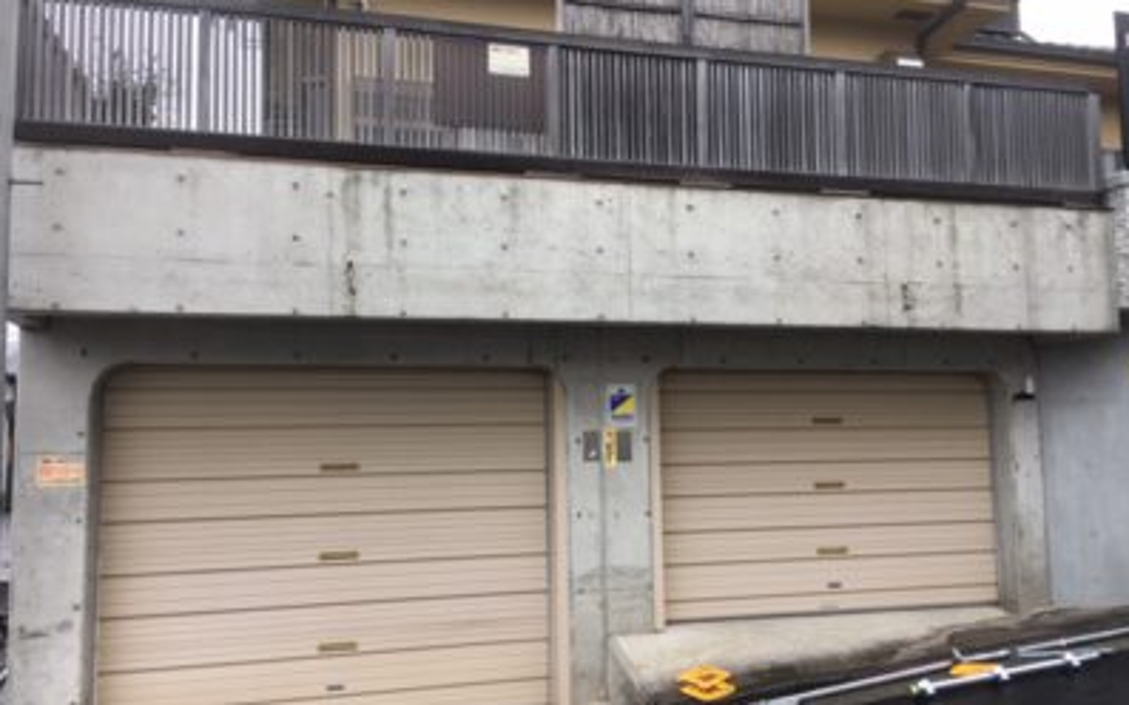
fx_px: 954
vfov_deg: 40.6
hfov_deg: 61.2
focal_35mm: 31
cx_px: 566
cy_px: 358
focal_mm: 4.15
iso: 32
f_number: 2.2
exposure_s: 1/60
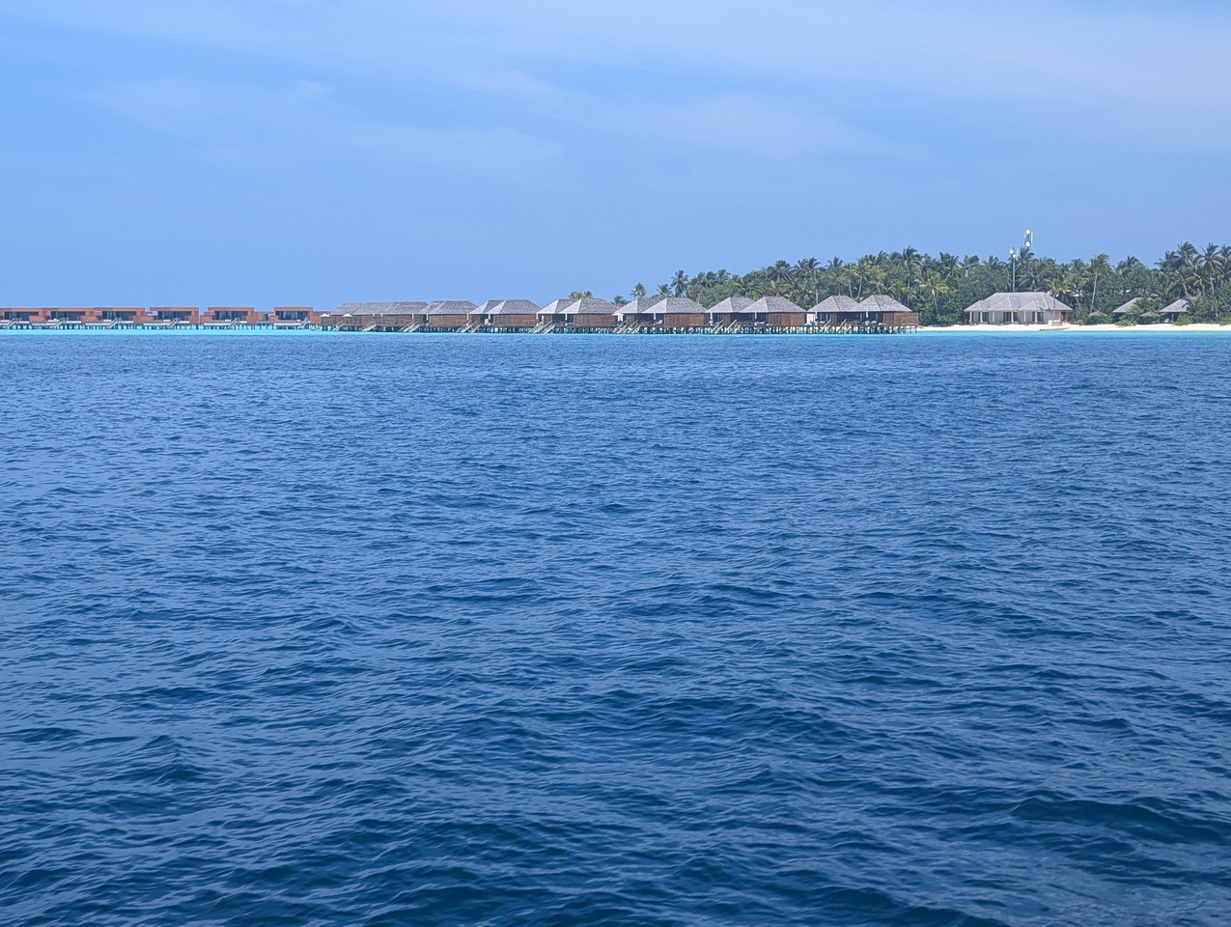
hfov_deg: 38.9
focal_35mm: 49
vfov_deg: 29.7
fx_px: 1745
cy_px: 464
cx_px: 616
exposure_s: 1/978
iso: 18
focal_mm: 6.9
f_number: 1.68
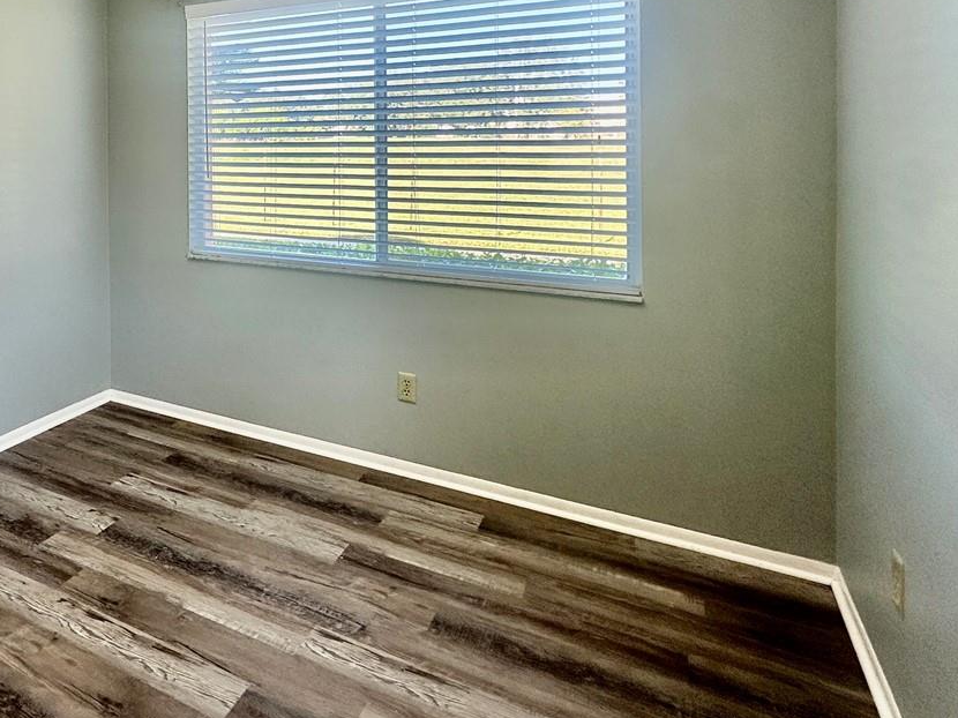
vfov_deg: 48.4
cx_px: 148
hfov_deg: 58.5
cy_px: 141
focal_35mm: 27
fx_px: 747
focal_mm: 2.22
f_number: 2.2
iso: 40
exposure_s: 1/158
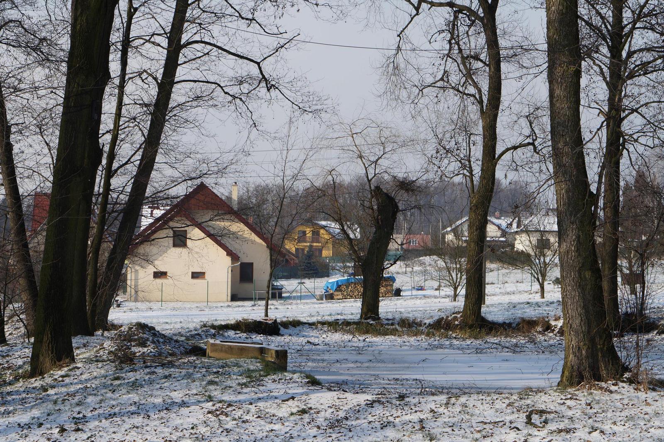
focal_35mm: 75
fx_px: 1383
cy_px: 221
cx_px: 332
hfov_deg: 27.0
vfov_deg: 18.2
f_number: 10
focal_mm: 50
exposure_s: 1/160
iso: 100
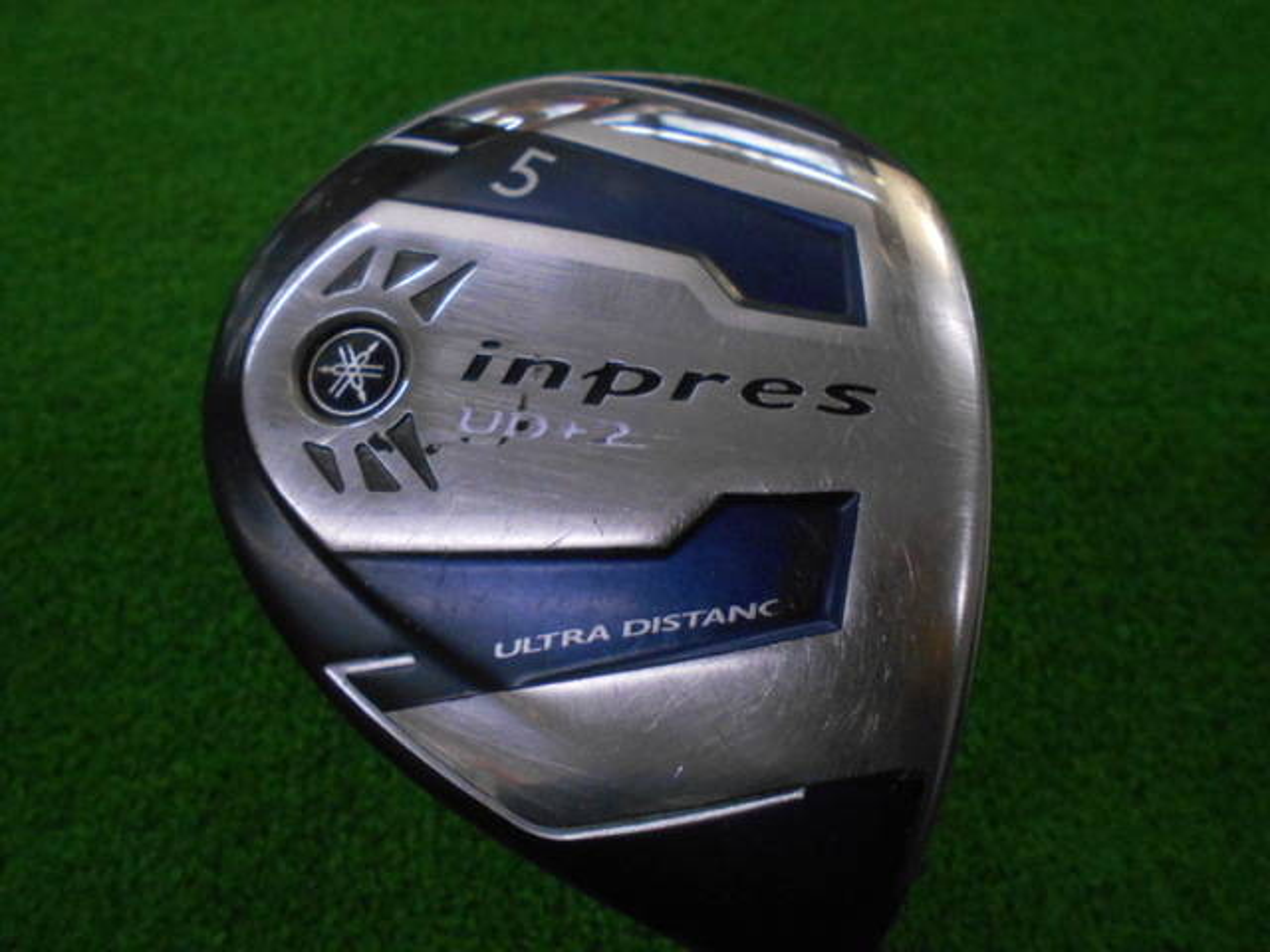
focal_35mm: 26
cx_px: 635
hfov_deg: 67.3
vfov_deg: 53.1
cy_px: 476
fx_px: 954
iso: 640
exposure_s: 1/250
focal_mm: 4.6
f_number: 3.2
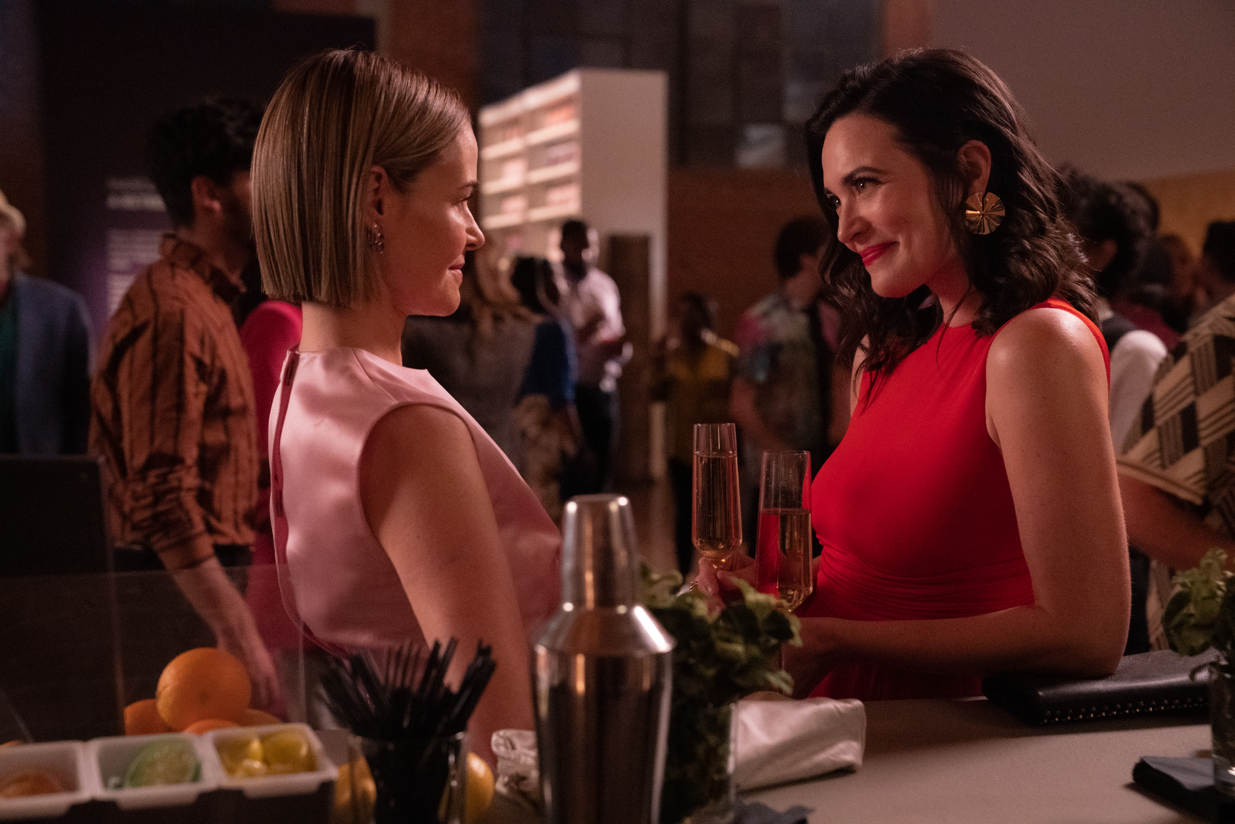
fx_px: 1990
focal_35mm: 58
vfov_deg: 23.4
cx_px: 618
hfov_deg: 34.5
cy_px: 412
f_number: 4
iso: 12800
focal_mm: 58
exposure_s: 1/100
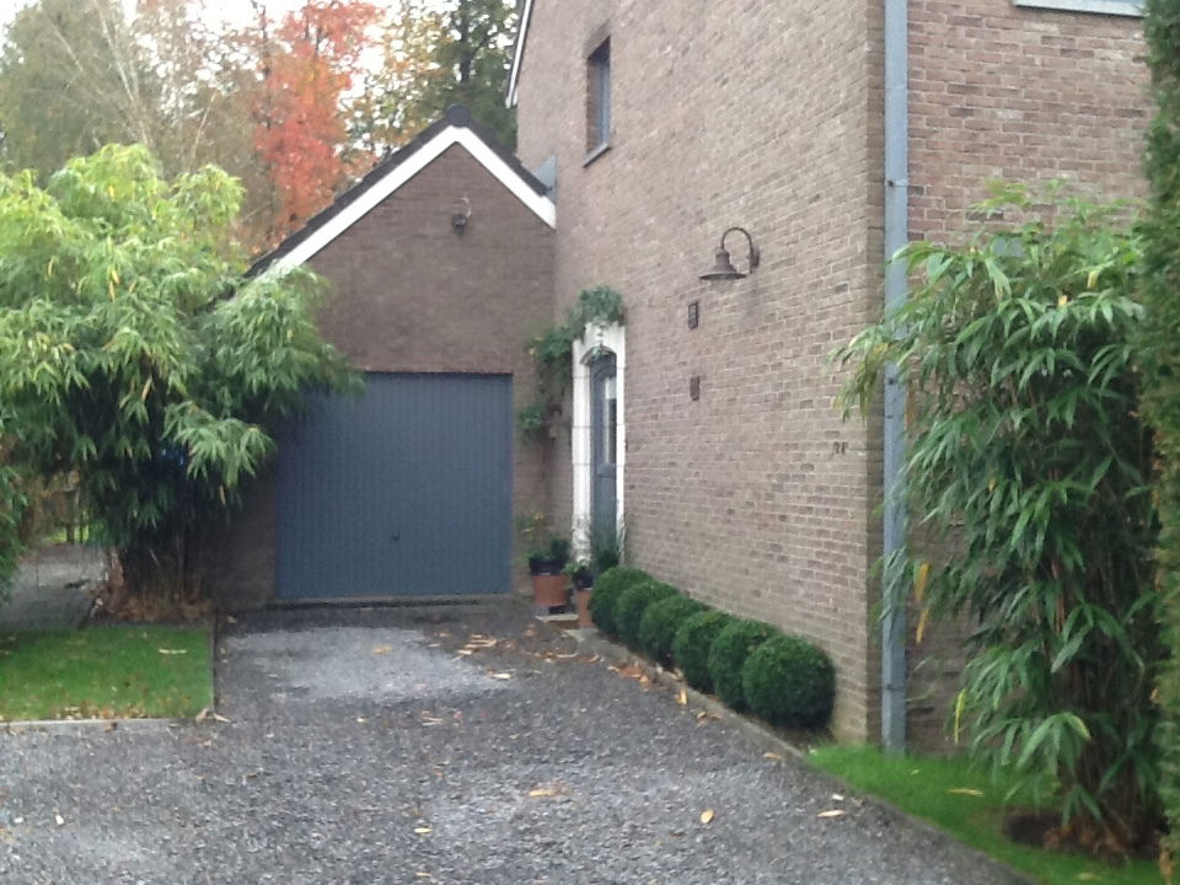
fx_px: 1500
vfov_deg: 32.9
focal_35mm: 44
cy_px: 442
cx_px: 590
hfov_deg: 42.9
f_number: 2.4
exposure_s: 1/120
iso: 50
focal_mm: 2.03
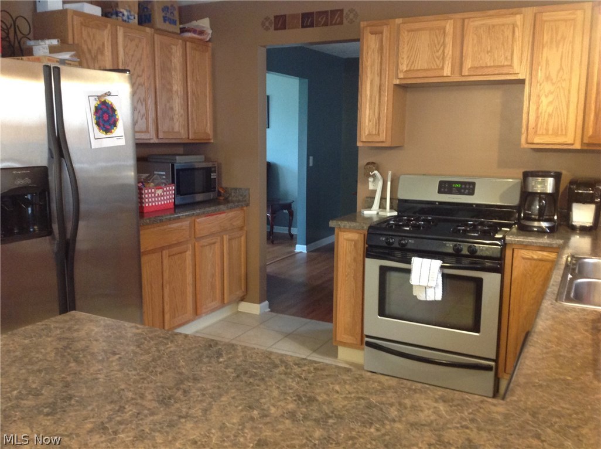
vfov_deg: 40.6
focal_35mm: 35
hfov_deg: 52.7
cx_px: 300
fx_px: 607
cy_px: 224
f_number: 2.4
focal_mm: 4.28
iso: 250
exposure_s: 1/15
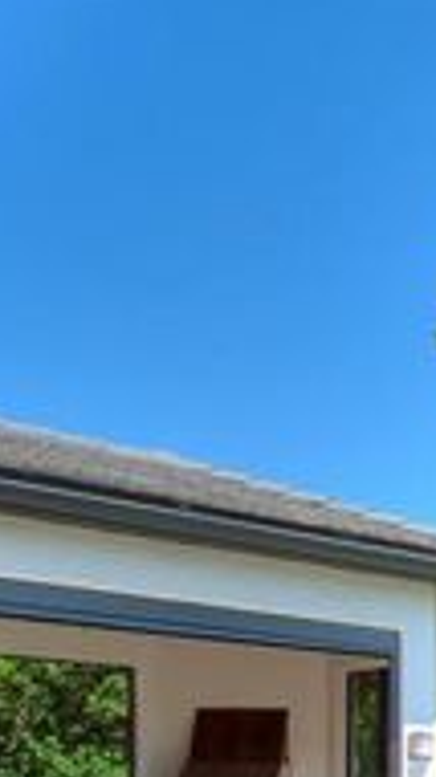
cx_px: 996
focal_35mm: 58
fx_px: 1196
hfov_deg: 14.7
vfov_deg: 32.7
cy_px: 801
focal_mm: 10
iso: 100
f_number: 4.5
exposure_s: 1/320
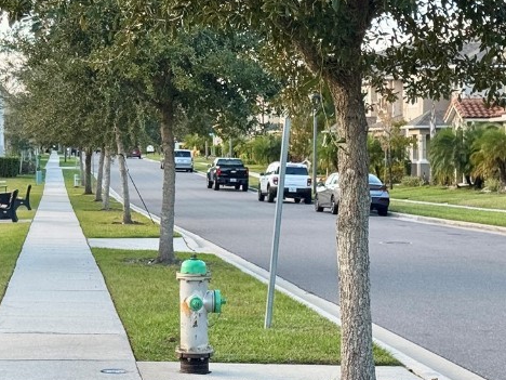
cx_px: 119
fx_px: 1535
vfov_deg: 14.1
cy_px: 150
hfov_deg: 18.6
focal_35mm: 105
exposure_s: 1/368
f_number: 1.78
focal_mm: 6.76
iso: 64
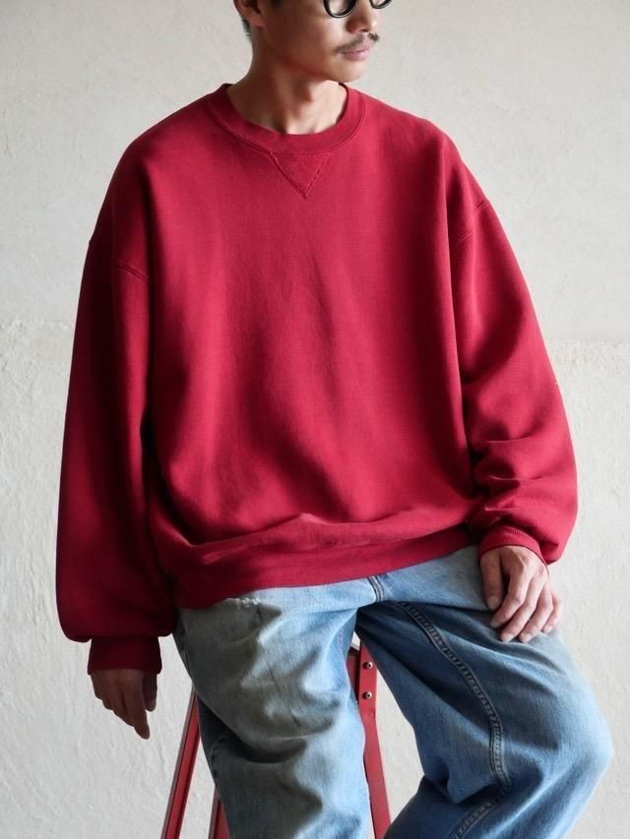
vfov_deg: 22.3
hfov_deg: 16.8
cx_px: 315
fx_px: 2135
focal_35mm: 88
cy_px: 420
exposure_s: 1/100
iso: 1250
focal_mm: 44
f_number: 3.9
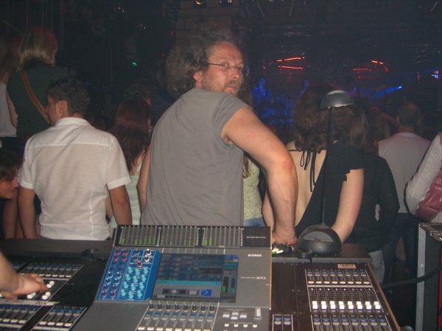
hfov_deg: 49.0
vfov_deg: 37.7
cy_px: 166
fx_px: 485
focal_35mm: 38
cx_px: 221
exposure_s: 1/60
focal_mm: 7.9
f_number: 2.8
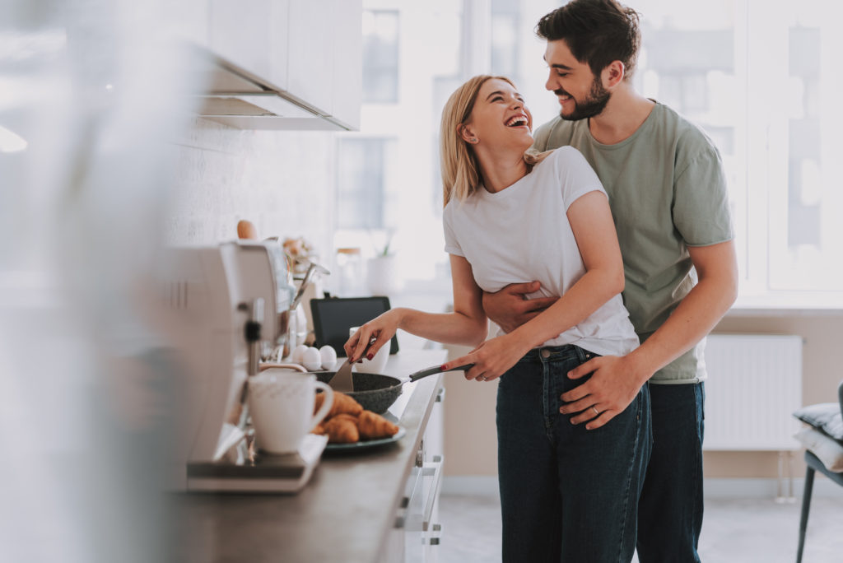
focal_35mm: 50
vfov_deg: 27.0
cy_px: 282
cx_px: 422
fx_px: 1171
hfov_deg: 39.6
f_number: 1.4
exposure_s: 1/160
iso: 125
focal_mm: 50
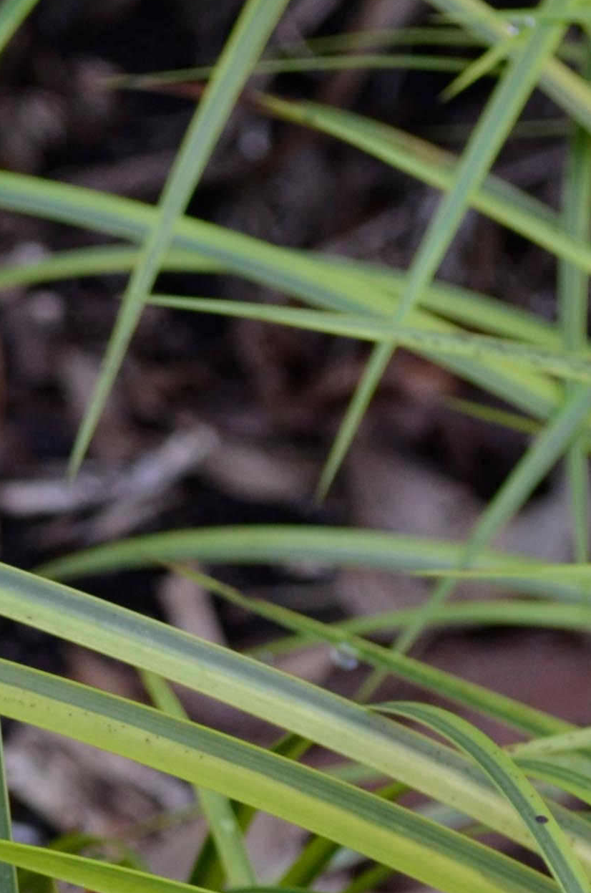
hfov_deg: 5.4
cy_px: 1261
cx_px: -351
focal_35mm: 249
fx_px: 6159
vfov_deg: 8.1
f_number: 5.6
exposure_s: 1/125
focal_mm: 42
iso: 360
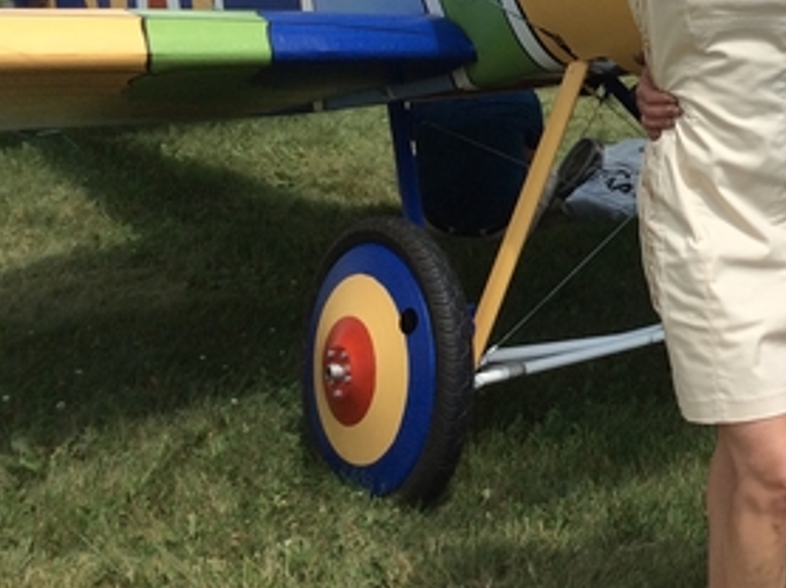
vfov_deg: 20.9
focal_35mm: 69
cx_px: 792
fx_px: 1565
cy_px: 88
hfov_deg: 26.6
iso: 32
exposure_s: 1/1546
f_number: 2.4
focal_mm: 3.3
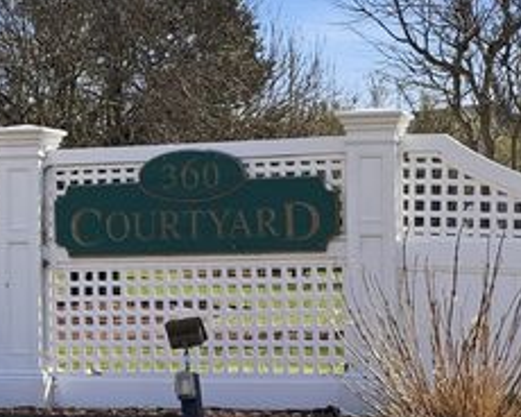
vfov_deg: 15.1
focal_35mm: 102
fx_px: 1573
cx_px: 131
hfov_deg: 18.7
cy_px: 151
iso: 80
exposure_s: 1/4587
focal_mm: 6.8
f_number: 1.8
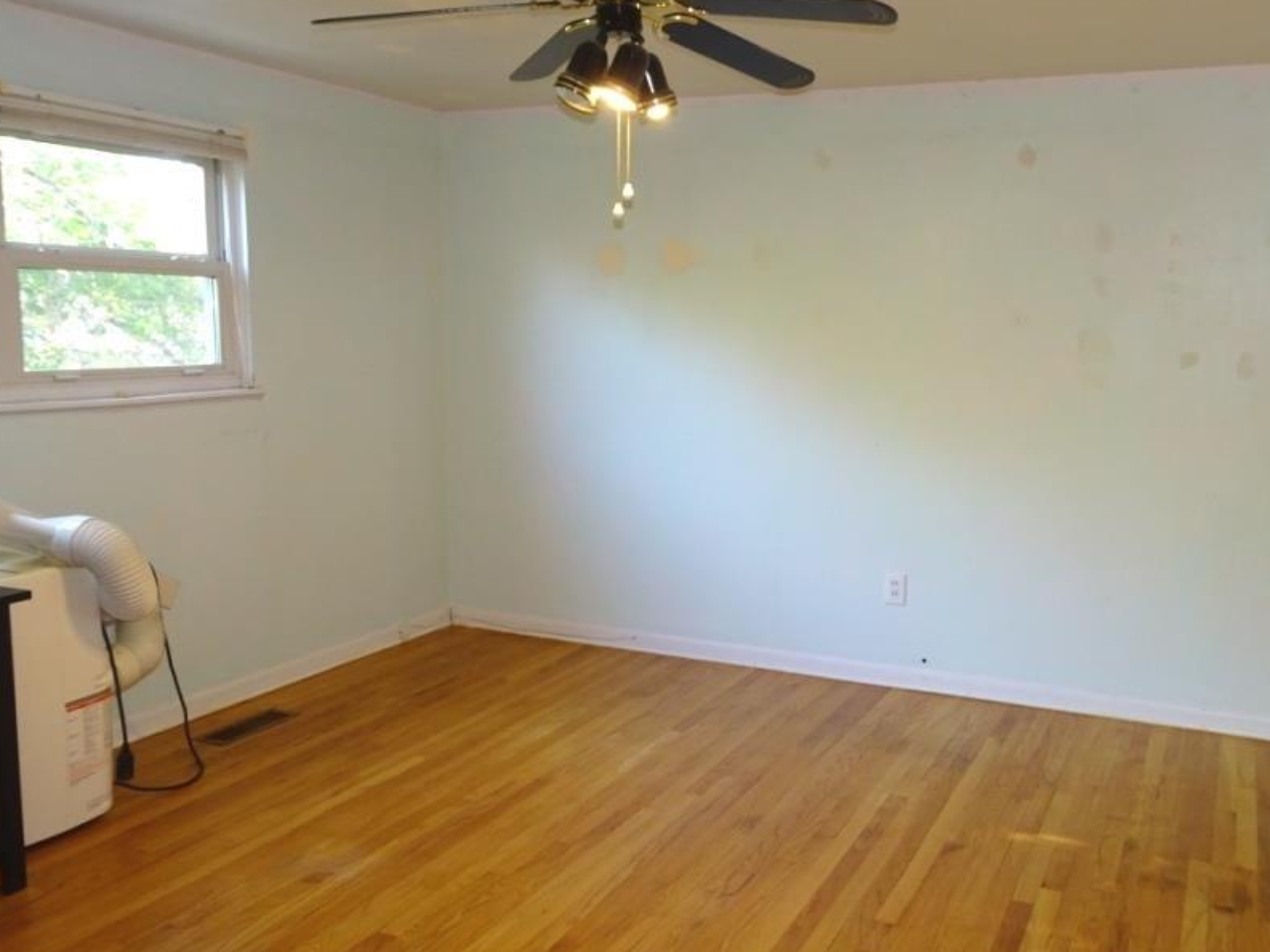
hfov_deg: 57.8
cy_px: 454
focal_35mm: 31
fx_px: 1138
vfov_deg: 45.4
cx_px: 770
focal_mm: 4.1
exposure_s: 1/30
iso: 250
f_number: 3.5
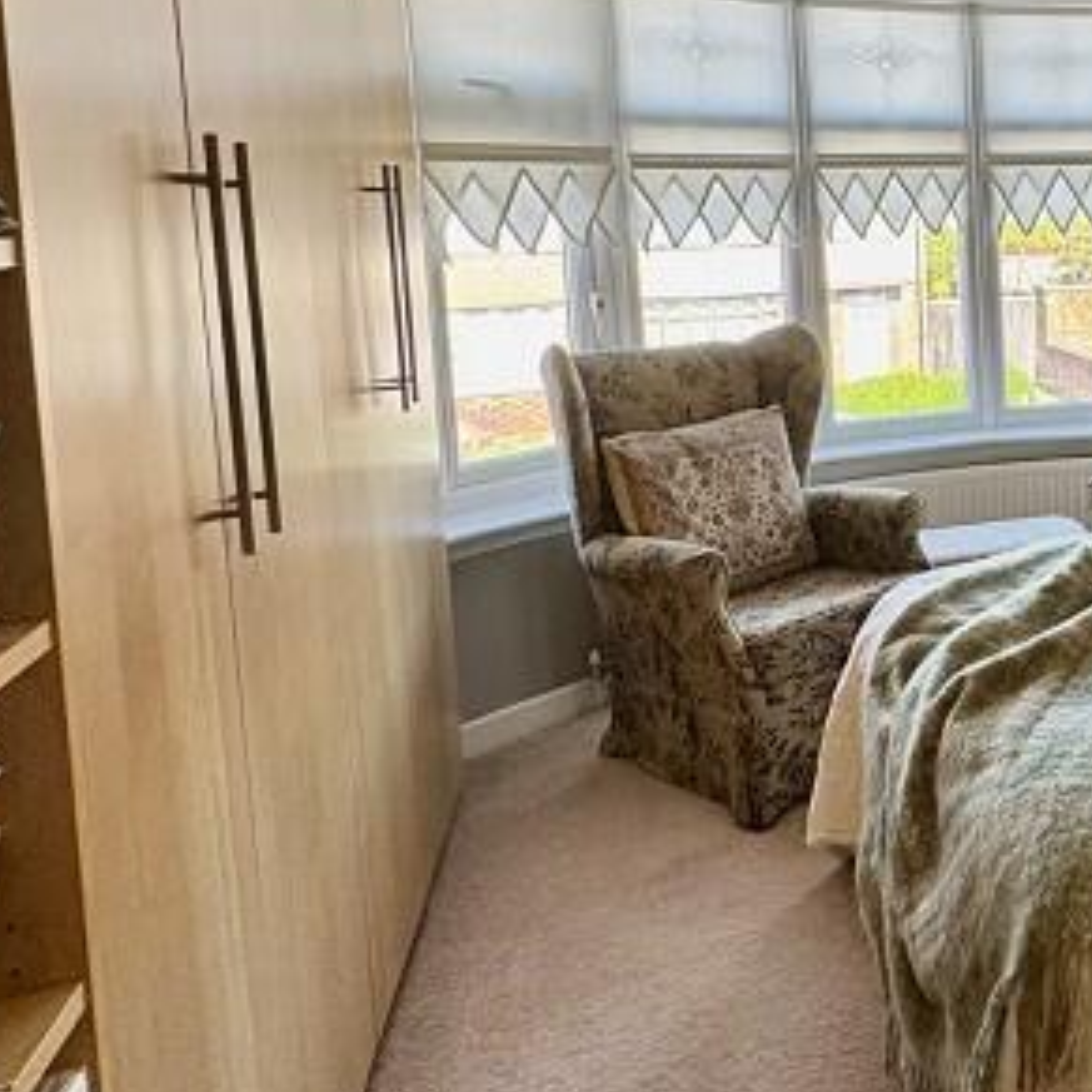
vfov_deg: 47.2
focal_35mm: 34
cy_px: 321
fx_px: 1213
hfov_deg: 38.0
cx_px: 1268
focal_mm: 2.22
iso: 80
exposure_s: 1/99
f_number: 2.2
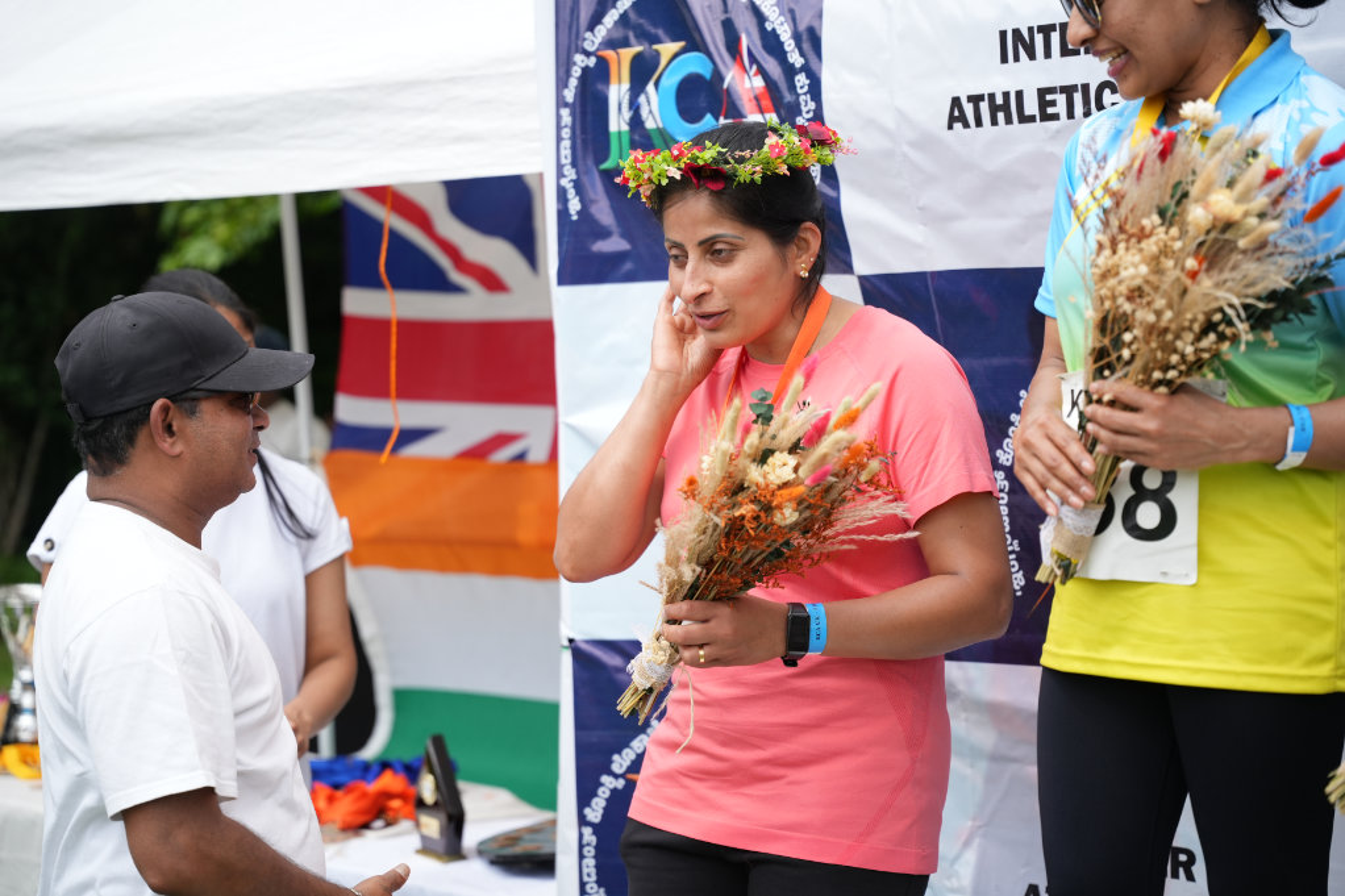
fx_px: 2615
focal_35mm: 70
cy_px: 448
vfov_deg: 19.5
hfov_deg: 28.8
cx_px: 672
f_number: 2.8
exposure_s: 1/1600
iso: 250
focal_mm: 70
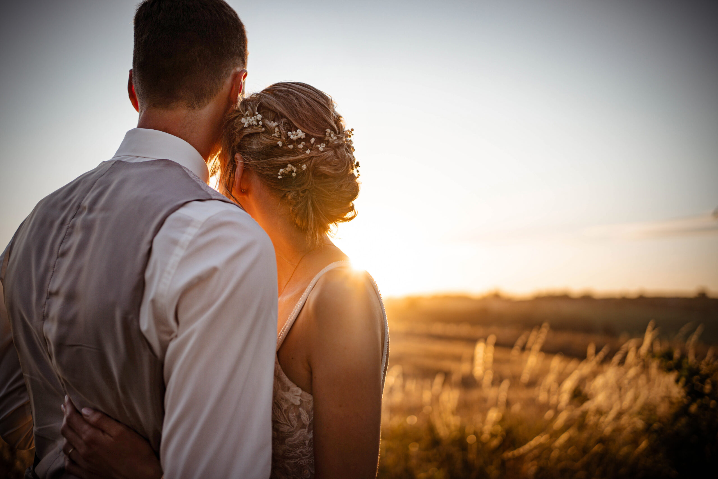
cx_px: 359
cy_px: 240
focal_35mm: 35
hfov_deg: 54.4
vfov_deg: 37.9
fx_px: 698
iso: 50
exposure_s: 1/2000
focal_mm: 35
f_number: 2
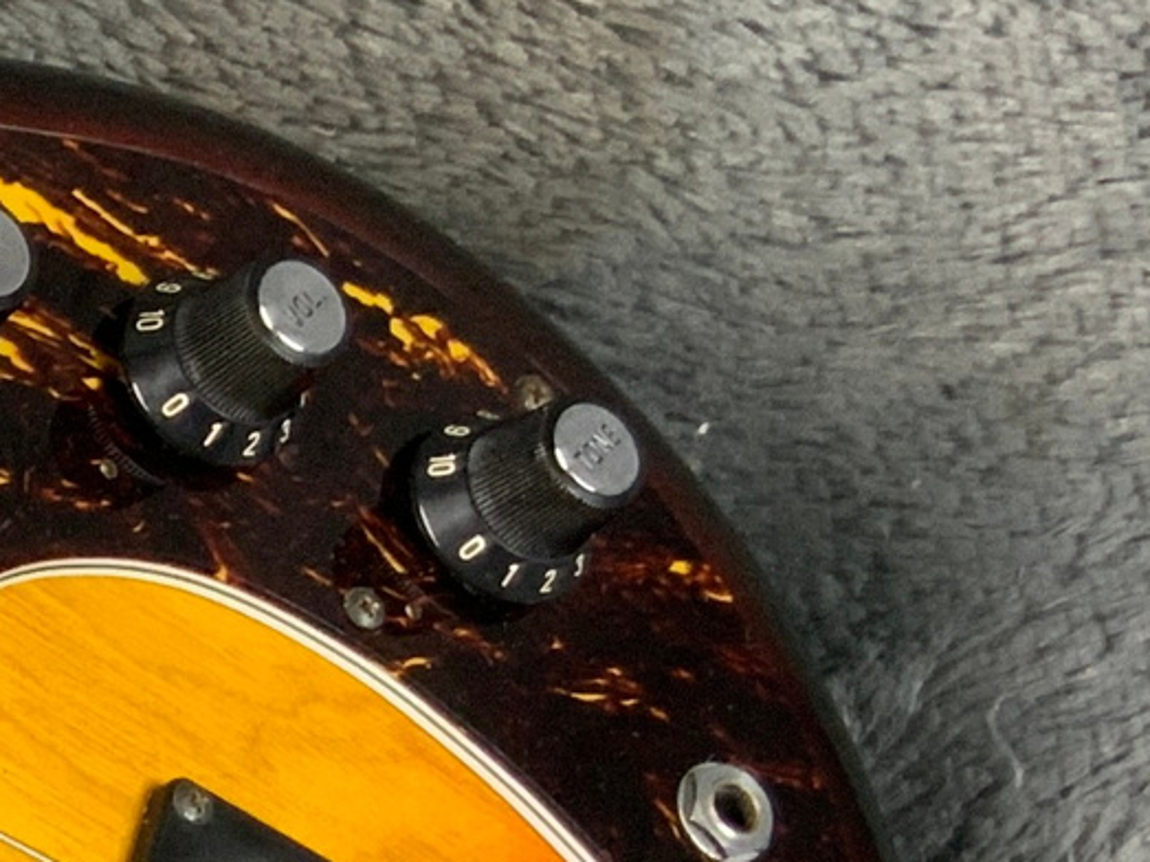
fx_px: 4716
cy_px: 1051
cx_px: -1185
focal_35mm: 142
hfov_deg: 12.2
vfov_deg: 10.3
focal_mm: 3
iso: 160
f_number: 1.8
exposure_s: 1/50
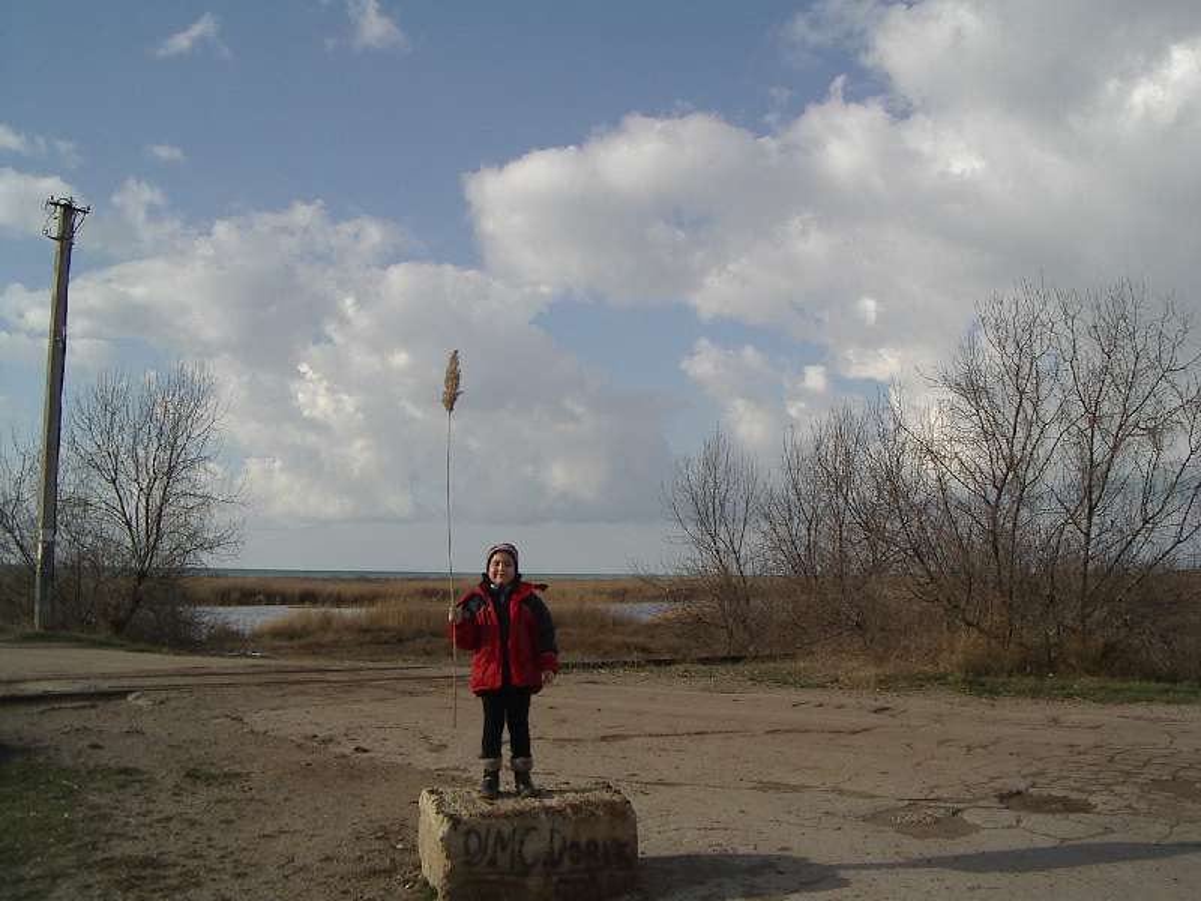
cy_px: 450
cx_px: 600
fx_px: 1318
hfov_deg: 49.0
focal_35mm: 38
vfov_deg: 37.7
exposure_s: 1/500
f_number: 4.8
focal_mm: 5.8
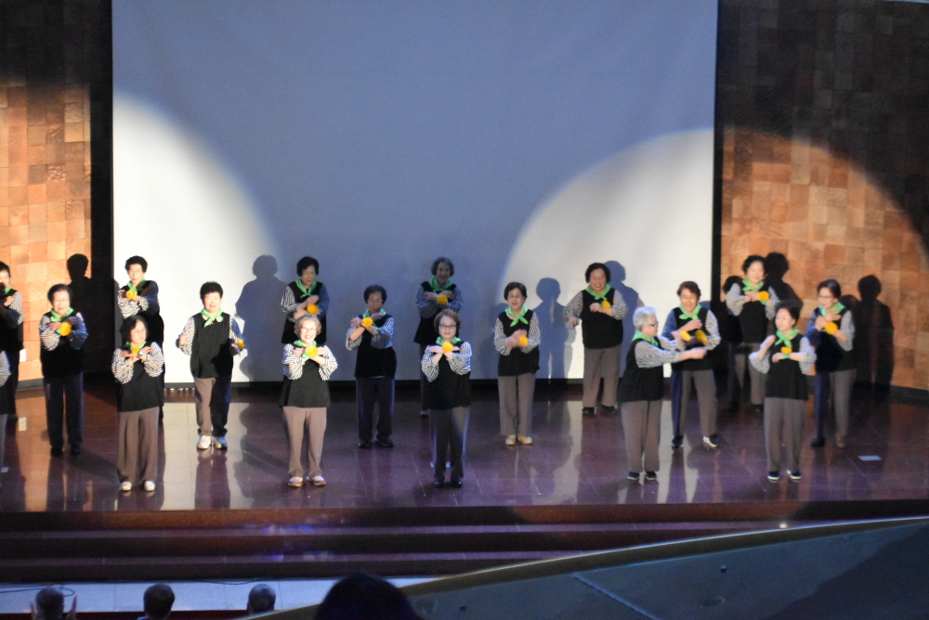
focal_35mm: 105
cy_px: 310
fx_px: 2711
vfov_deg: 13.1
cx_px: 464
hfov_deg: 19.4
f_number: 4.5
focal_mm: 70
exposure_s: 1/60
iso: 10000
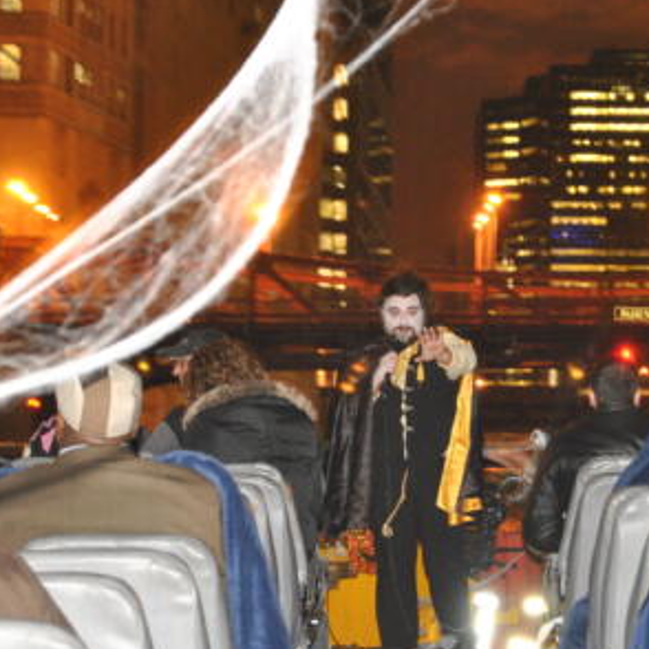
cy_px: 274
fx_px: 3030
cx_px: 408
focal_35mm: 143
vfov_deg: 12.2
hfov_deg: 12.2
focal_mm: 55
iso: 800
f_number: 5.6
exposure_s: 1/2.5
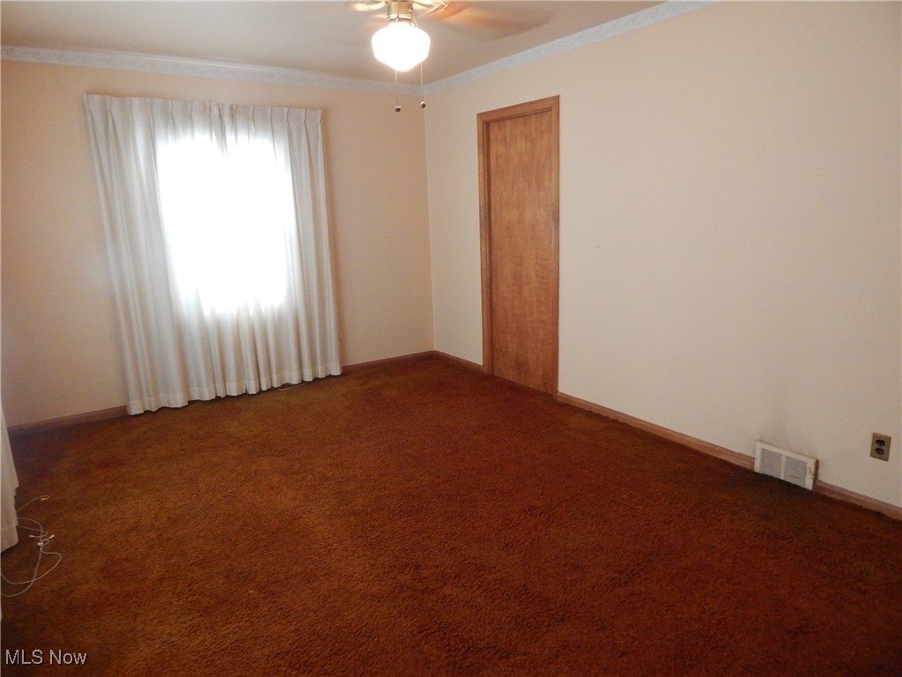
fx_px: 573
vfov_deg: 61.1
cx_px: 451
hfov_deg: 76.4
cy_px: 338
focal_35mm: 22
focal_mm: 4
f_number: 3
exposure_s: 1/30
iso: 400
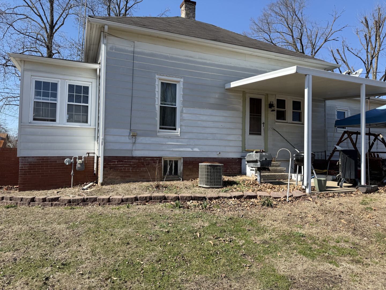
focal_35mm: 24
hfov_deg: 71.6
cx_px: 193
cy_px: 145
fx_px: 268
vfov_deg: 56.8
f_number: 1.78
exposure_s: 1/3584
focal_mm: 6.76
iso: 80
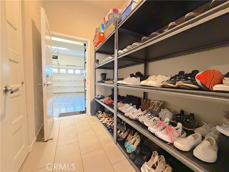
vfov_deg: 85.7
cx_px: 114
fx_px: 93
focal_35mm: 14
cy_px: 86
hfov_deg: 102.1
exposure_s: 1/60
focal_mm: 2.22
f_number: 2.2
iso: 800
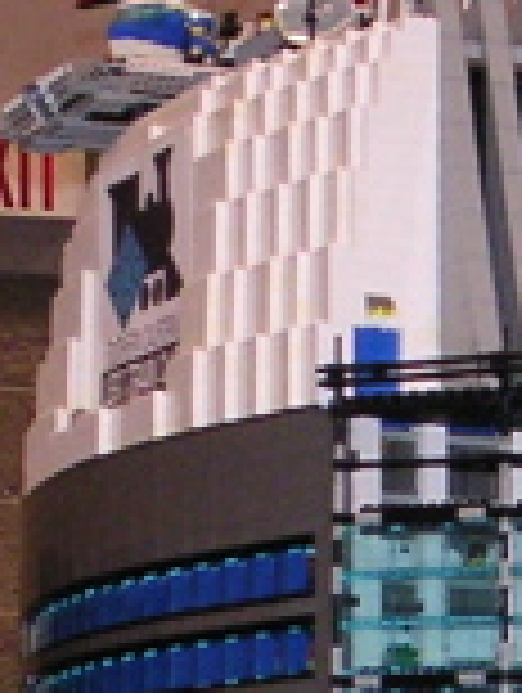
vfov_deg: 9.8
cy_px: 904
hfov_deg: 7.5
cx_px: 432
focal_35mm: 197
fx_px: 3950
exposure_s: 1/45
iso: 160
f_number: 2.8
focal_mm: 6
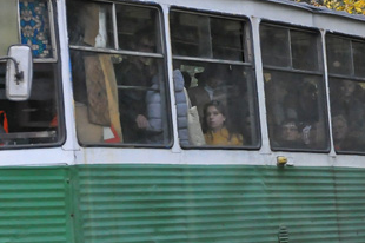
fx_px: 2005
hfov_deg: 10.4
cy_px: 96
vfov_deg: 6.9
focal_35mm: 198
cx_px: 57
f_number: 4.5
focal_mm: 40
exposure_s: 1/400
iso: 1600
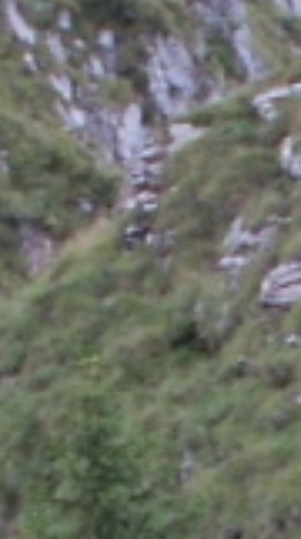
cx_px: 425
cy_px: 579
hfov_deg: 4.9
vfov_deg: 8.8
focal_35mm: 243
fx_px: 3464
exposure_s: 1/30
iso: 50
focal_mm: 5.86
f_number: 3.5
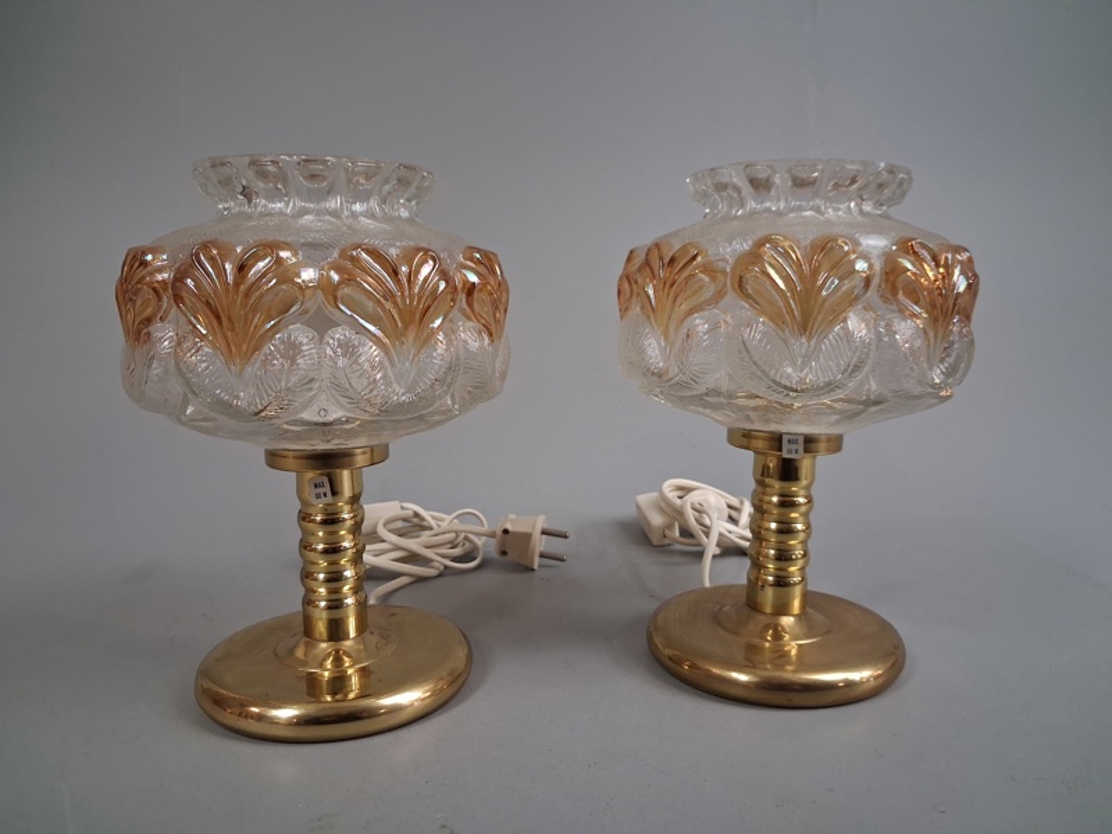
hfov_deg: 65.3
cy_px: 417
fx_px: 867
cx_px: 556
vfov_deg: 51.4
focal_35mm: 27
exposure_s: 1/100
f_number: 1.8
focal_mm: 4
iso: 400
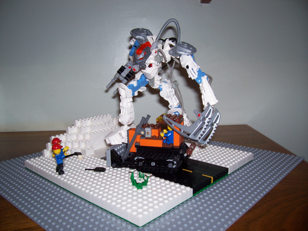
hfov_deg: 54.0
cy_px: 116
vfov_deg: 41.8
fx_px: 303
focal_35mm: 34
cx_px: 154
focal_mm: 5.6
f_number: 2.7
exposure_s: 1/64
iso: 80
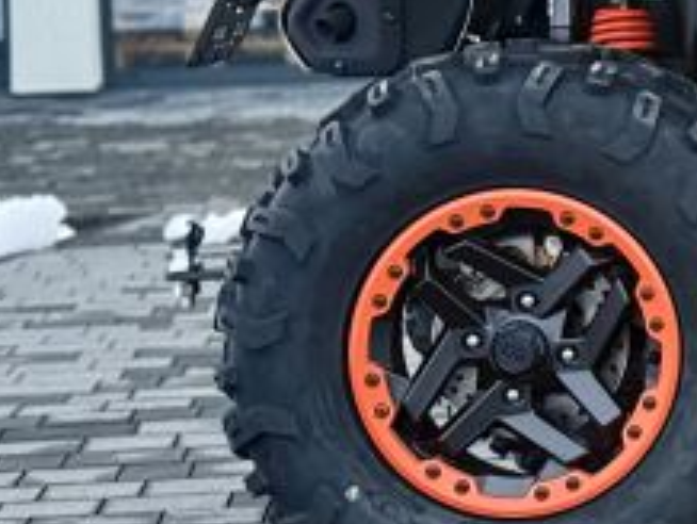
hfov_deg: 10.7
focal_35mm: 176
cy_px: -22
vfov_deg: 8.4
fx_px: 3548
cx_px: 1157
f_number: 1.78
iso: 640
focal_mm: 6.76
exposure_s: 1/30
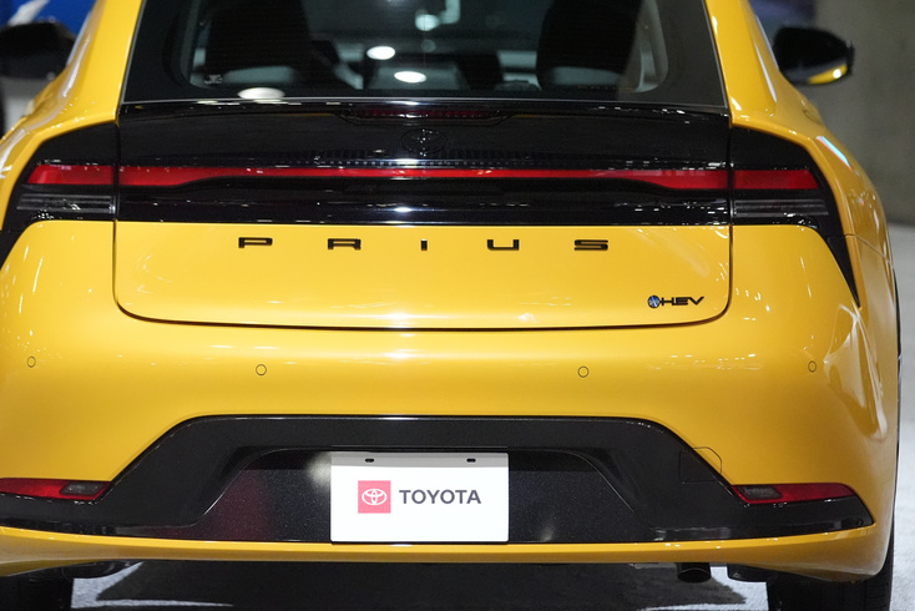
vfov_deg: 9.0
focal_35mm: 152
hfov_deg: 13.5
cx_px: 400
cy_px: 282
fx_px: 3865
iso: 8000
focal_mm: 109
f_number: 2.8
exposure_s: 1/2262
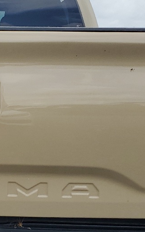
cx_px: -55
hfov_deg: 14.6
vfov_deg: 24.3
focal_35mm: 85
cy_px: 153
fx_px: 538
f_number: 1.5
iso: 50
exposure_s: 1/1111
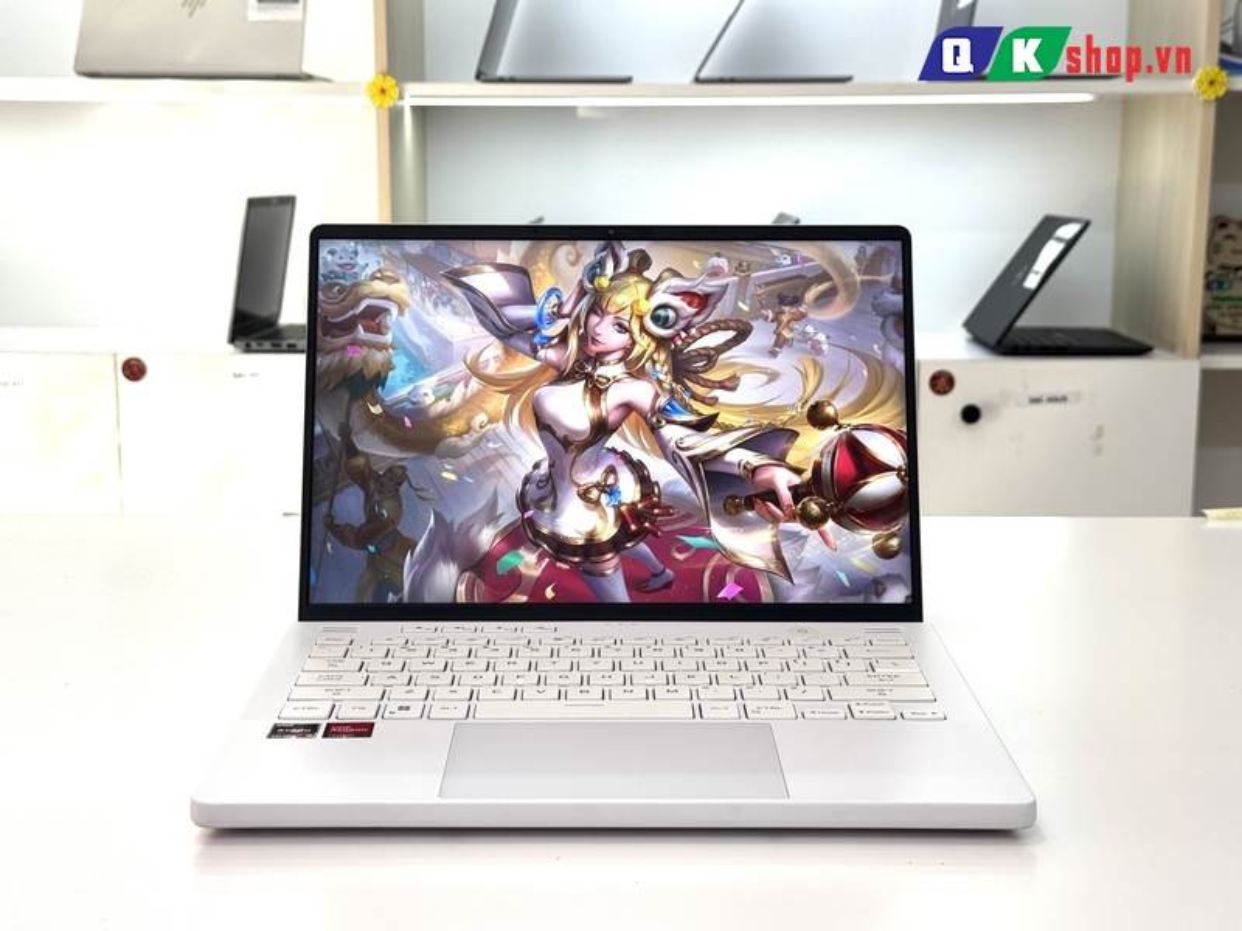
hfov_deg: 39.7
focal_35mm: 48
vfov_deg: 30.3
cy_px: 466
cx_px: 621
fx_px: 1722
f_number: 1.78
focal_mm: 6.76
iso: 64
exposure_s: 1/343
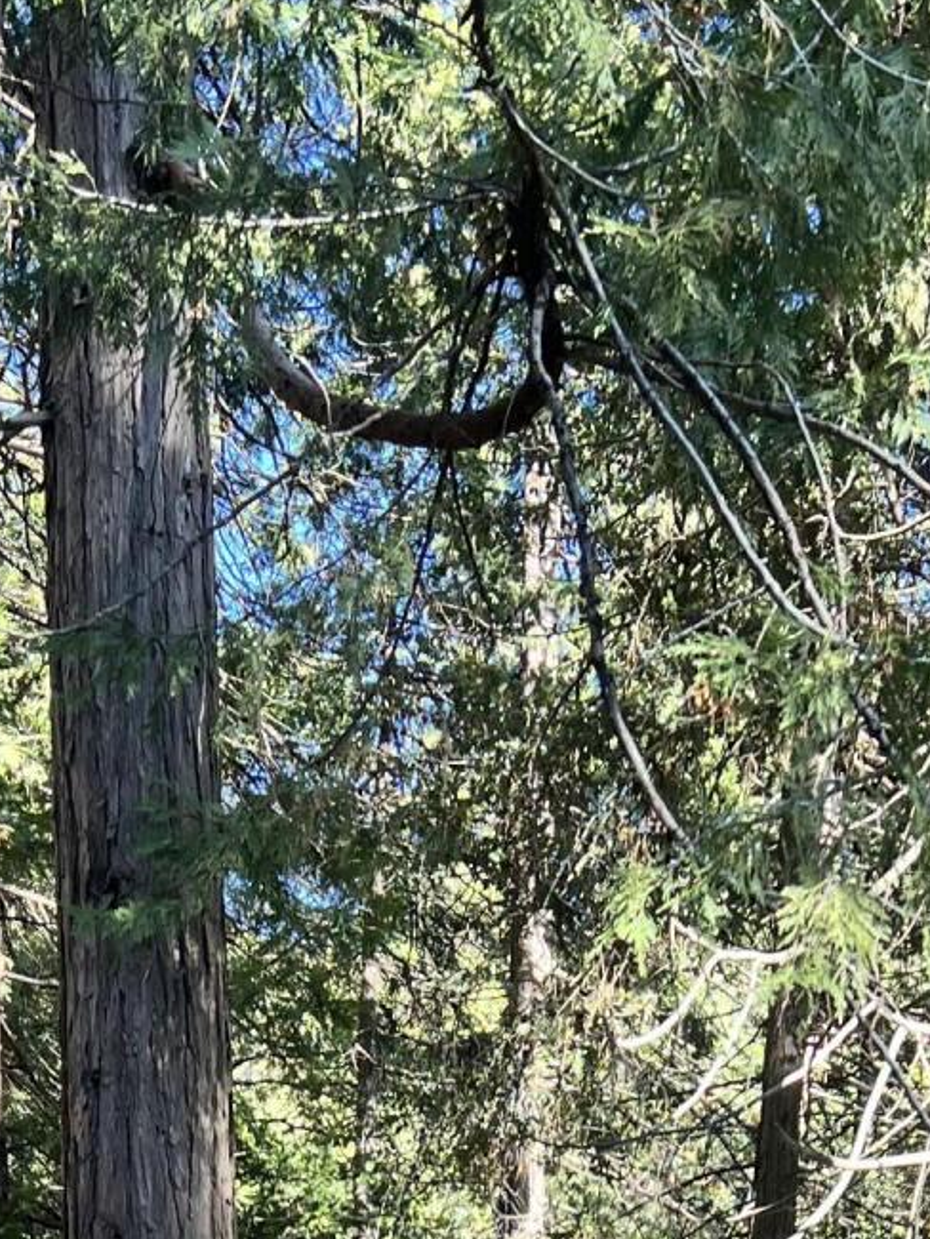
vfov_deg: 21.5
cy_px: 1717
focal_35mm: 80
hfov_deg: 18.4
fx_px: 2864
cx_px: 484
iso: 40
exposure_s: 1/165
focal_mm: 5.7
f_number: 1.5
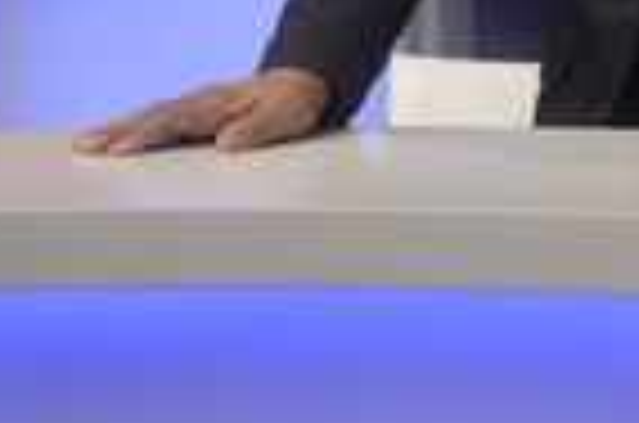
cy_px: -234
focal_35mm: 143
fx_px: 2533
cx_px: 979
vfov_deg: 9.3
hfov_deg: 13.5
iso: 640
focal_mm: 30
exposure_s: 1/250
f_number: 2.2
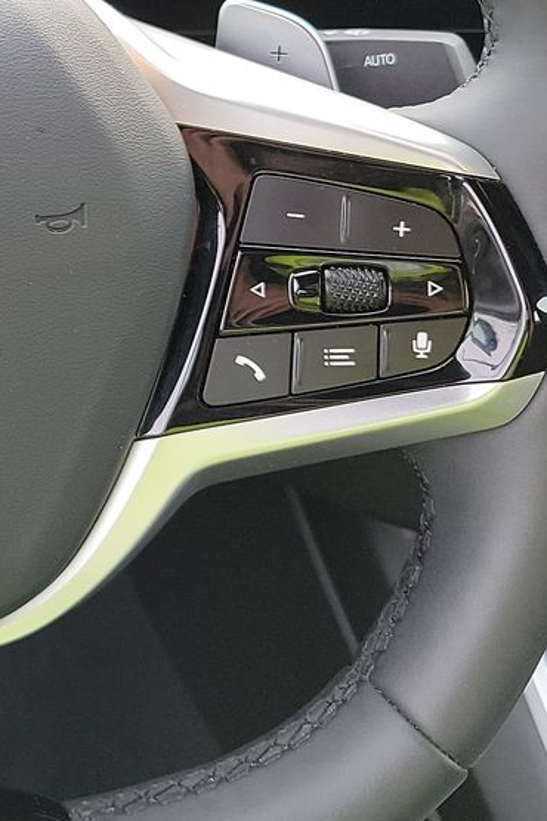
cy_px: 155
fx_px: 1641
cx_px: -229
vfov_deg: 27.5
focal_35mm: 72
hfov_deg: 17.4
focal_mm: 6.7
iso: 107
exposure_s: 1/59
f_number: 1.8
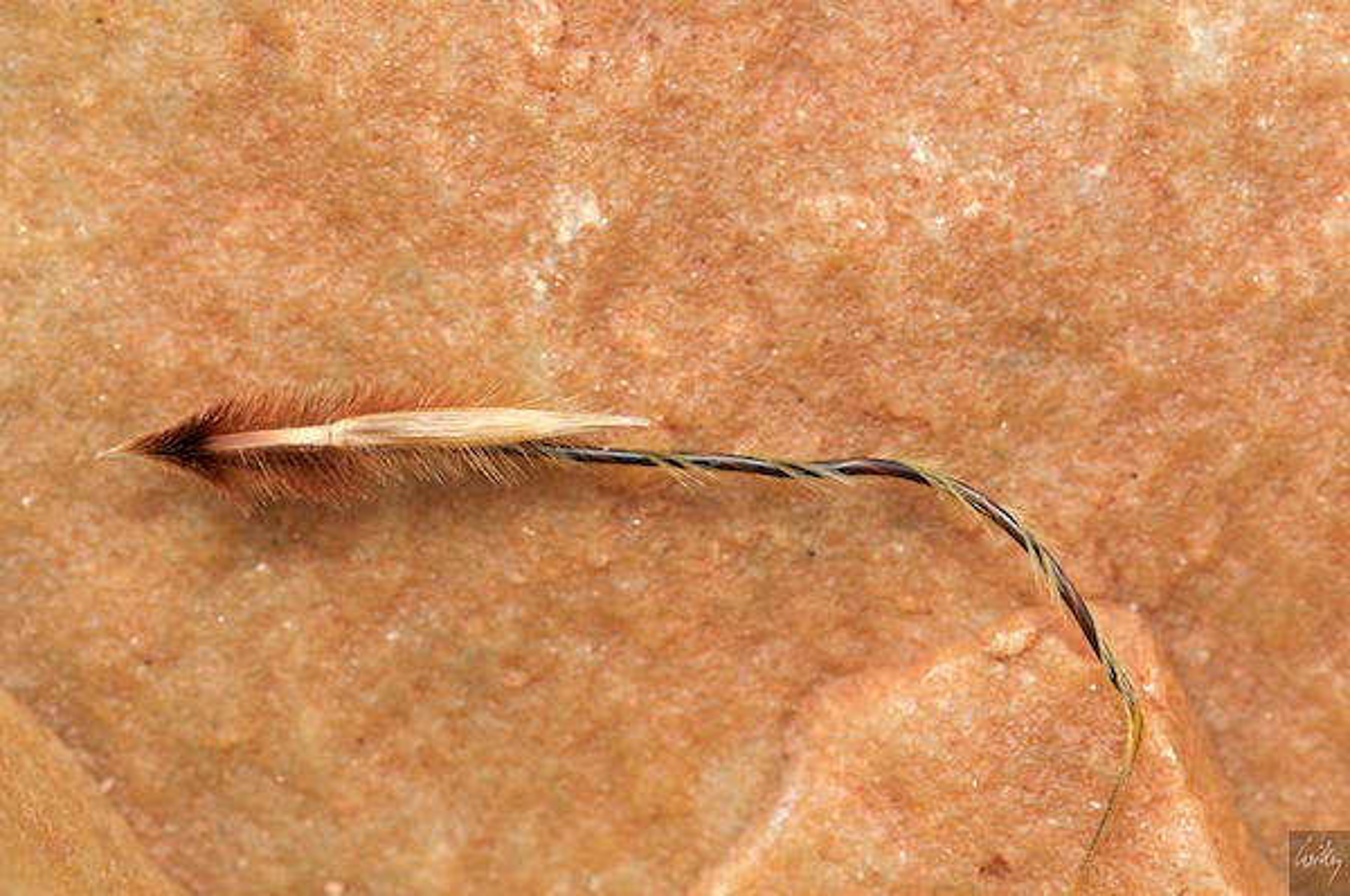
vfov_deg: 8.7
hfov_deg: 13.1
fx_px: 5897
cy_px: 448
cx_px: 675
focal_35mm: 158
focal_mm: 105
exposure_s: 1/320
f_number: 9
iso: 320
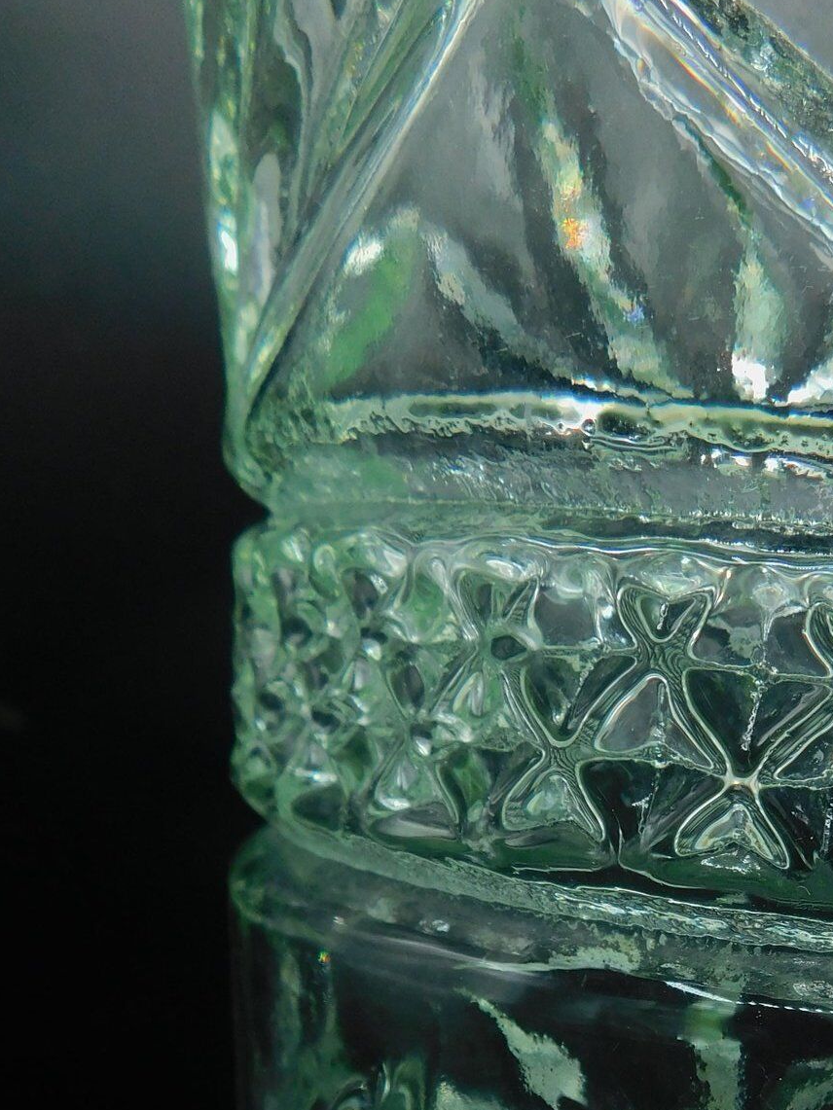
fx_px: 1379
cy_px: 995
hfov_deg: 31.7
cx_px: 776
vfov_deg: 40.6
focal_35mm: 43
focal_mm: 4
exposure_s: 1/200
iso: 125
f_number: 3
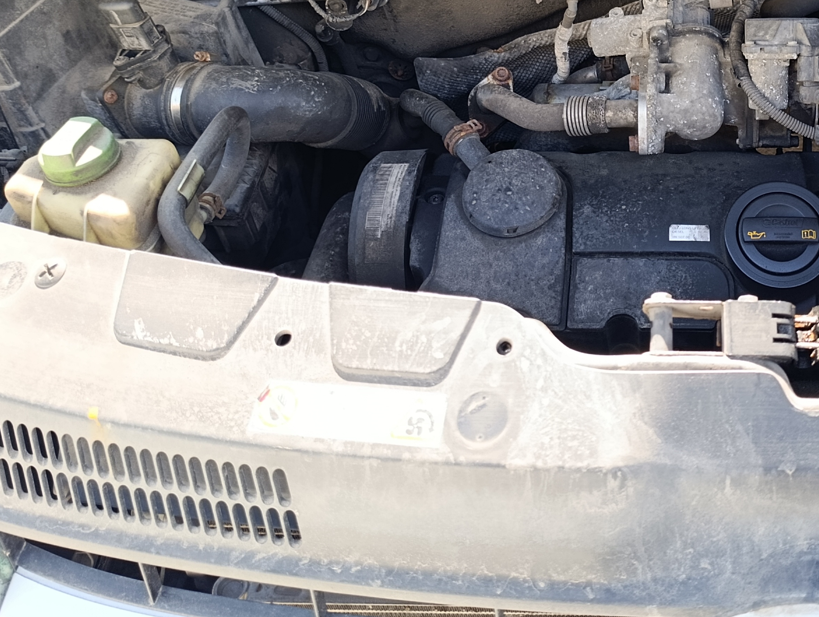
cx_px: 643
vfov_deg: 34.7
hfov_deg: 44.7
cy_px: 103
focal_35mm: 40
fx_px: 948
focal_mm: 6.11
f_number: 1.65
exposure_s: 1/100
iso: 236
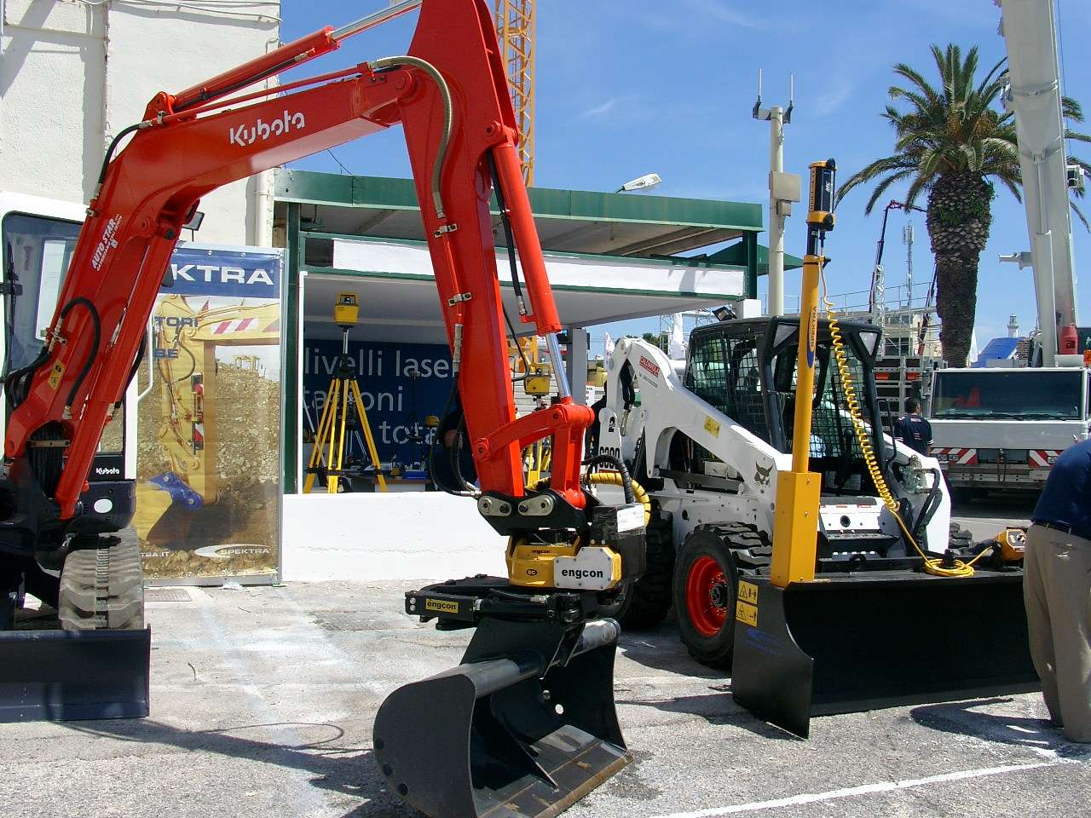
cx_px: 546
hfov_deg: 54.0
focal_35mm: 34
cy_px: 409
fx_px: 1072
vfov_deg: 41.8
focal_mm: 7.13
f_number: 4
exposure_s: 1/925
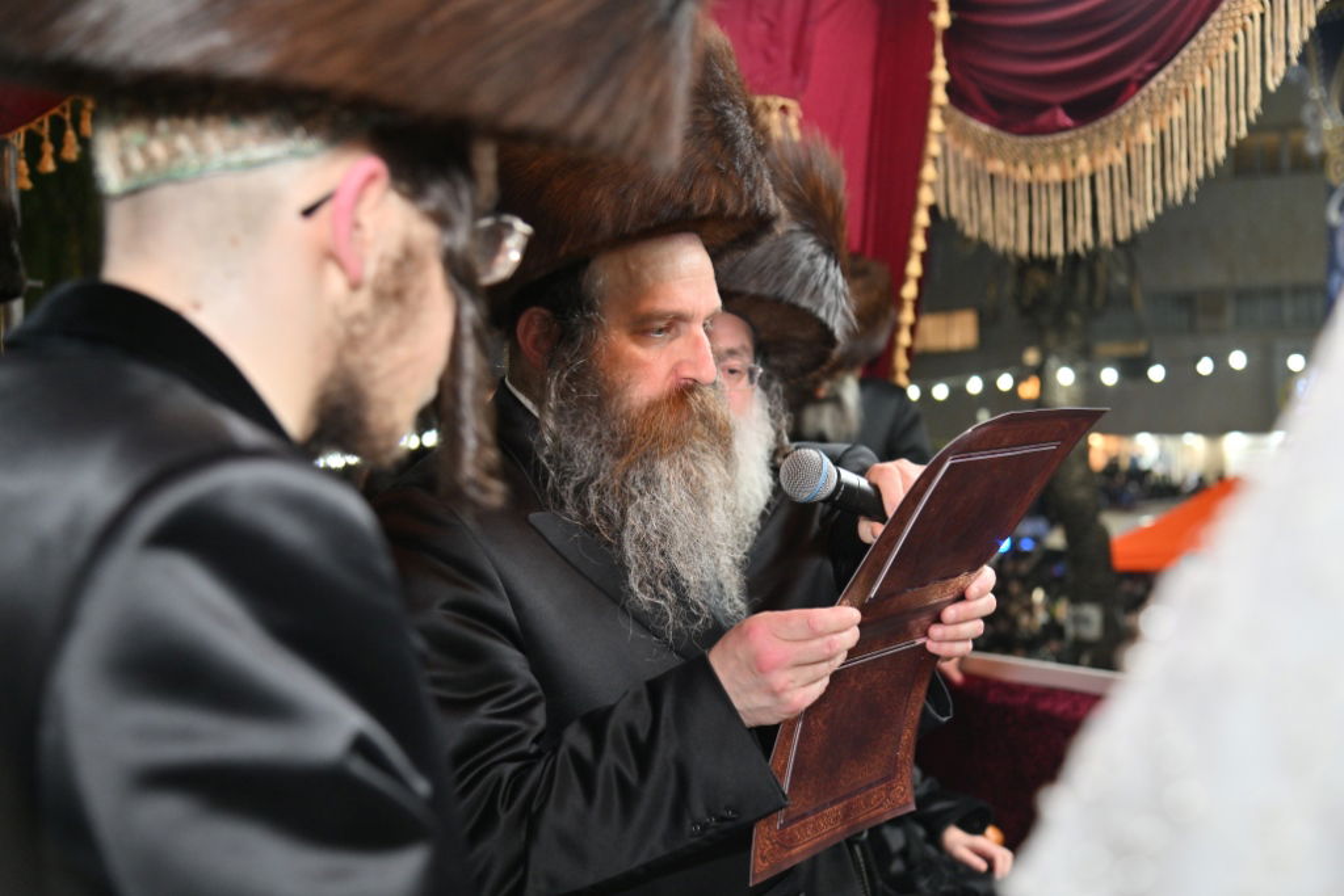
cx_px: 672
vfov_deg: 28.1
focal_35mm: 48
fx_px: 1792
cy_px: 448
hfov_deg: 41.1
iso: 640
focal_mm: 48
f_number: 4
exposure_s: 1/200
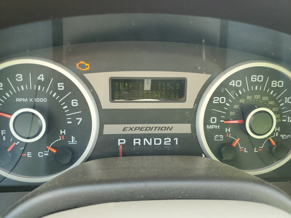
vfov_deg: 53.1
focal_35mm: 26
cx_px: 146
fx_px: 219
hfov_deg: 67.3
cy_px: 109
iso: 87
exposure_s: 1/60.2
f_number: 1.5
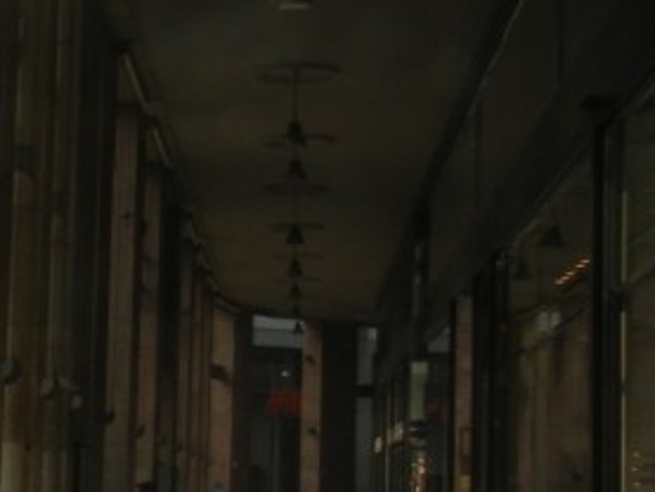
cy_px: 246
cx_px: -546
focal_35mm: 111
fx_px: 2101
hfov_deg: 15.2
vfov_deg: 13.4
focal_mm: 5.4
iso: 160
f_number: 3.5
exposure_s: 1/858
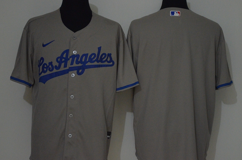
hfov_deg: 23.2
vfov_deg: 15.5
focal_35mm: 88
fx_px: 590
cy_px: 78
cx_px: 127
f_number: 4.8
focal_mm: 52
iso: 4000
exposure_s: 1/100
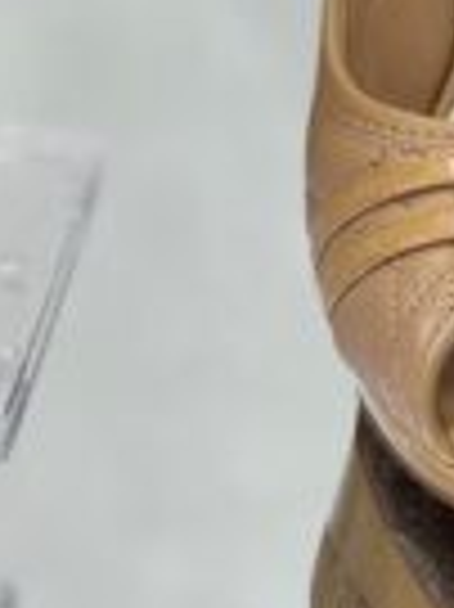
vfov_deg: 9.2
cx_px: 225
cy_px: -547
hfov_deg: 7.2
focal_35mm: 205
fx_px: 3591
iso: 40
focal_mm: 5.96
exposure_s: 1/50
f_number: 1.6
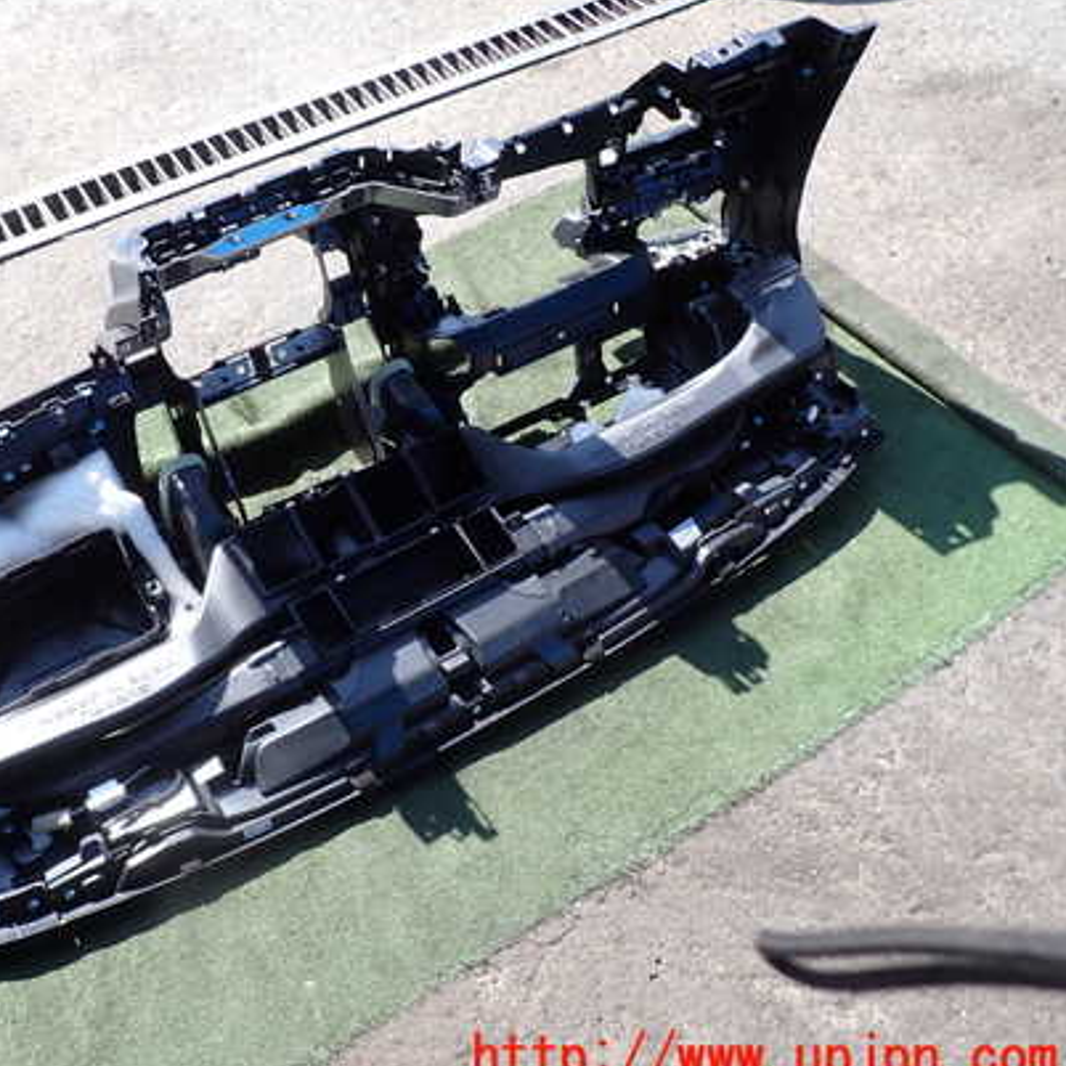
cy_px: 496
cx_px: 276
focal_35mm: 33
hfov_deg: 48.0
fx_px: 1150
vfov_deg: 49.7
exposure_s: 1/400
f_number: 2.8
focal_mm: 4.5
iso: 100
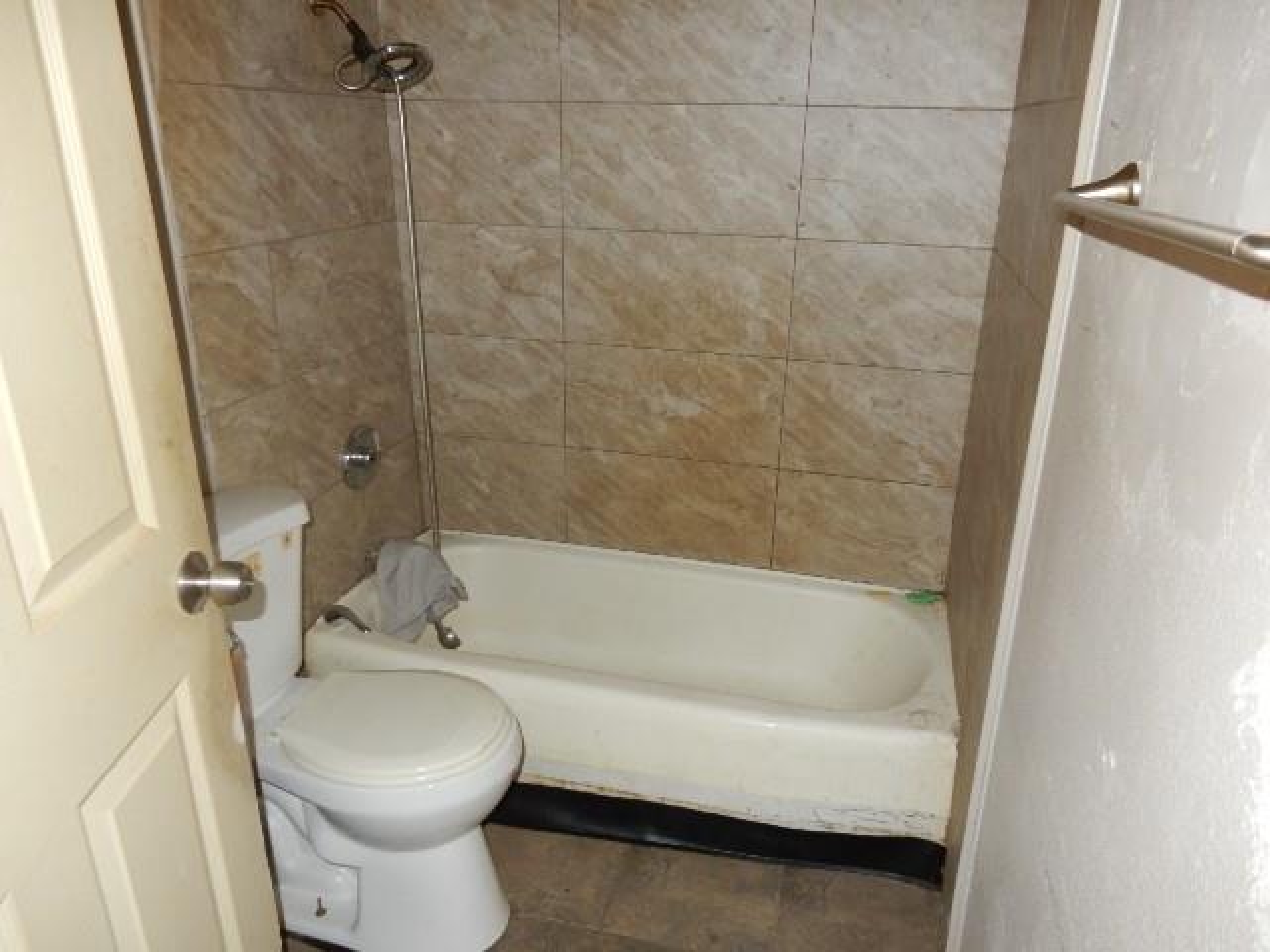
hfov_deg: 69.4
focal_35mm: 25
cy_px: 476
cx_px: 635
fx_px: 917
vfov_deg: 54.9
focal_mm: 4.5
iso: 200
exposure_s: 1/30
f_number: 3.7
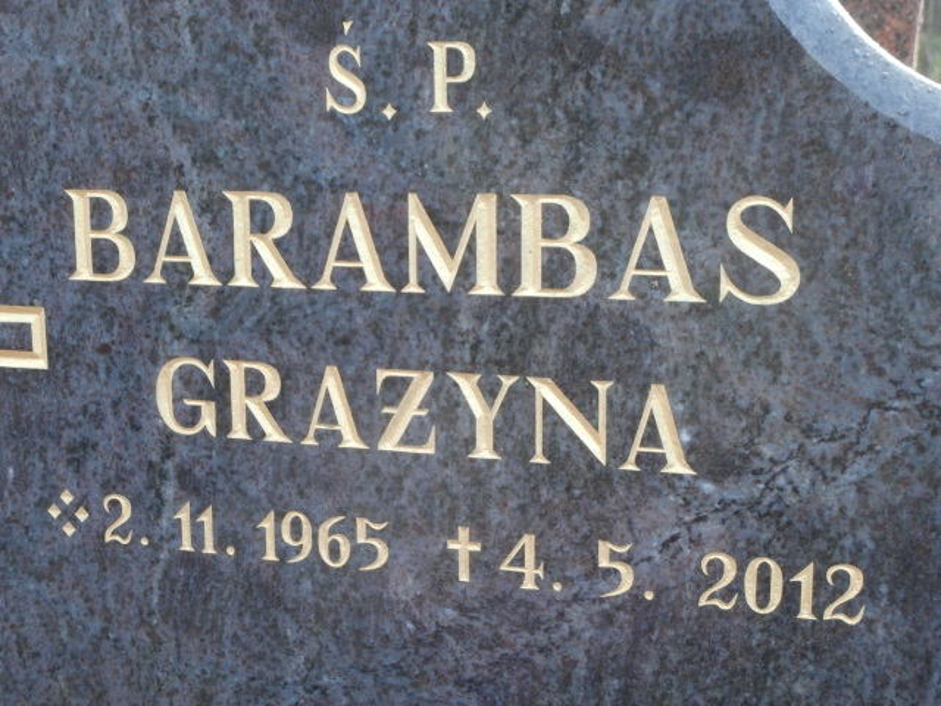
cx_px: 470
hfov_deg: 33.8
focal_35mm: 57
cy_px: 353
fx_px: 1549
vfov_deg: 25.7
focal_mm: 10.11
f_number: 4.5
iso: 200
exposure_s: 1/50
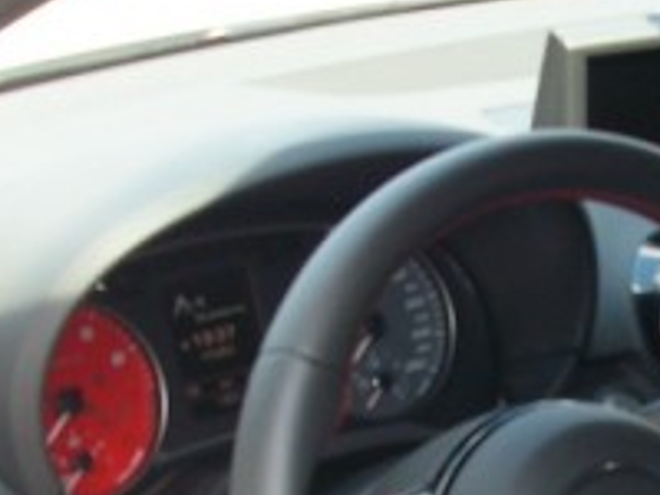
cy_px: 571
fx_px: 2593
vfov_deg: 10.7
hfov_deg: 14.3
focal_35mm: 136
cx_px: 647
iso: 80
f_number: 2.9
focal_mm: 5.7
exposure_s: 1/105
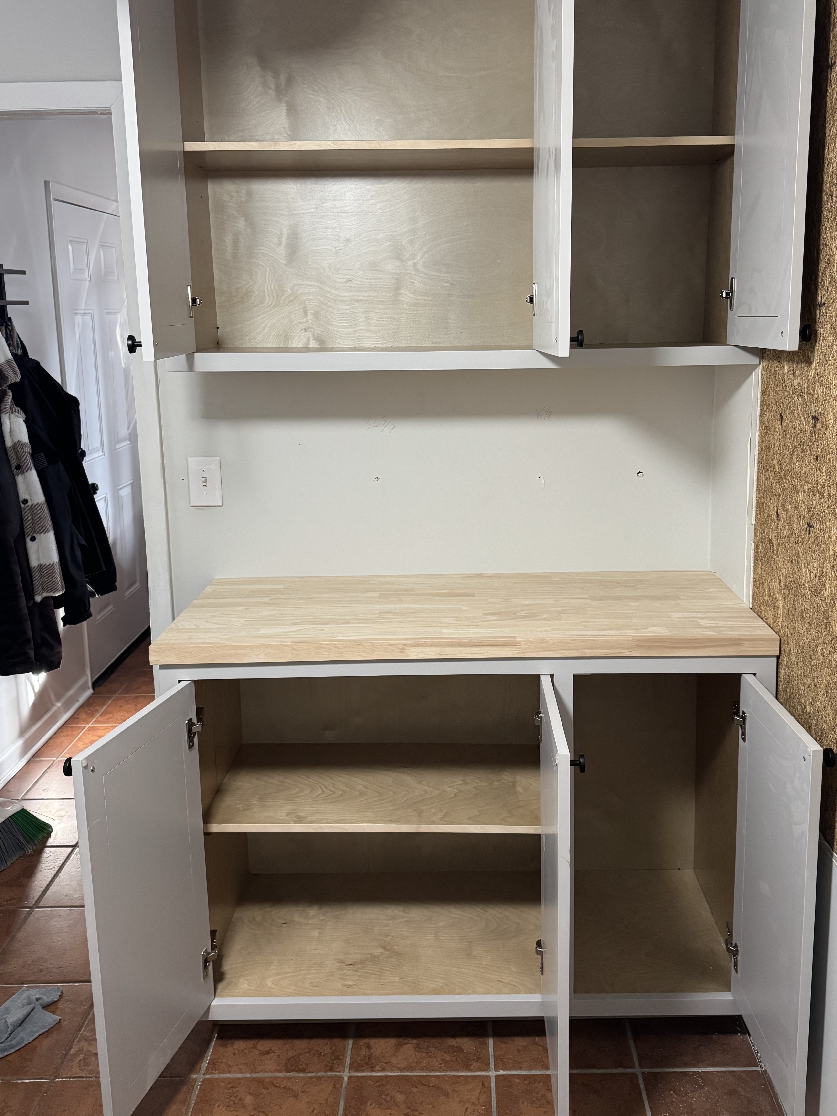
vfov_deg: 59.8
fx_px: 967
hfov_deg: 46.7
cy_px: 488
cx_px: 458
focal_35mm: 30
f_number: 1.78
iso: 500
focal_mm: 6.76
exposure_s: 1/60
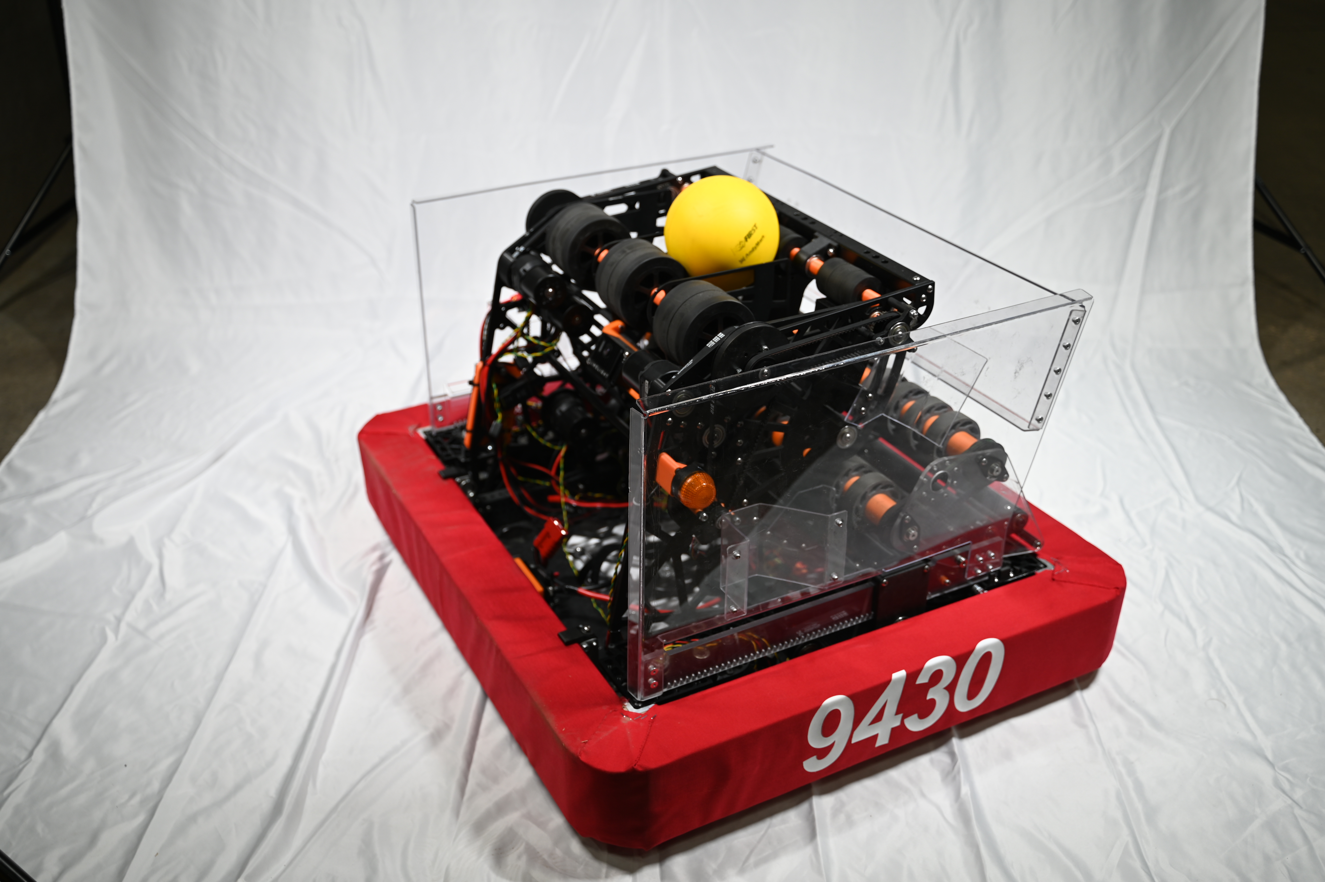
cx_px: 662
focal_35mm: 35
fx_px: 1287
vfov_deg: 37.8
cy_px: 441
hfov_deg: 54.5
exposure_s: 1/40
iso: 160
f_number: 2.8
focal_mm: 35
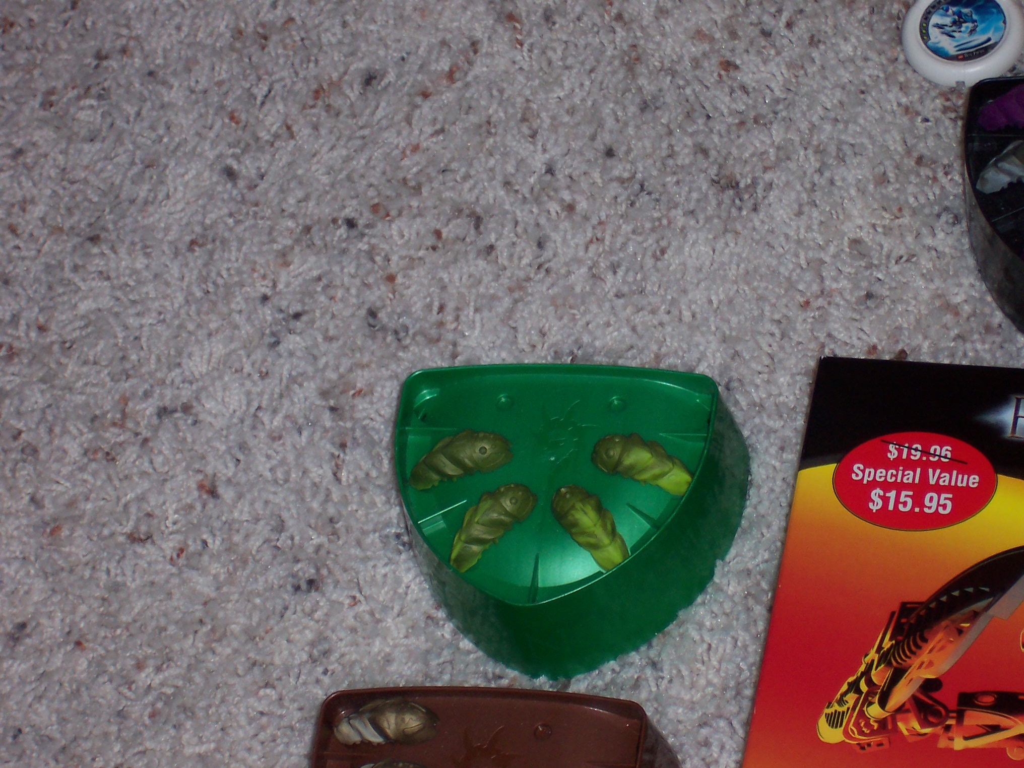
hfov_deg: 13.7
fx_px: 4260
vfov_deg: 10.3
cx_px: 512
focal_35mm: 144
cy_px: 384
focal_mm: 22.4
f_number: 4.9
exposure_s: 1/125
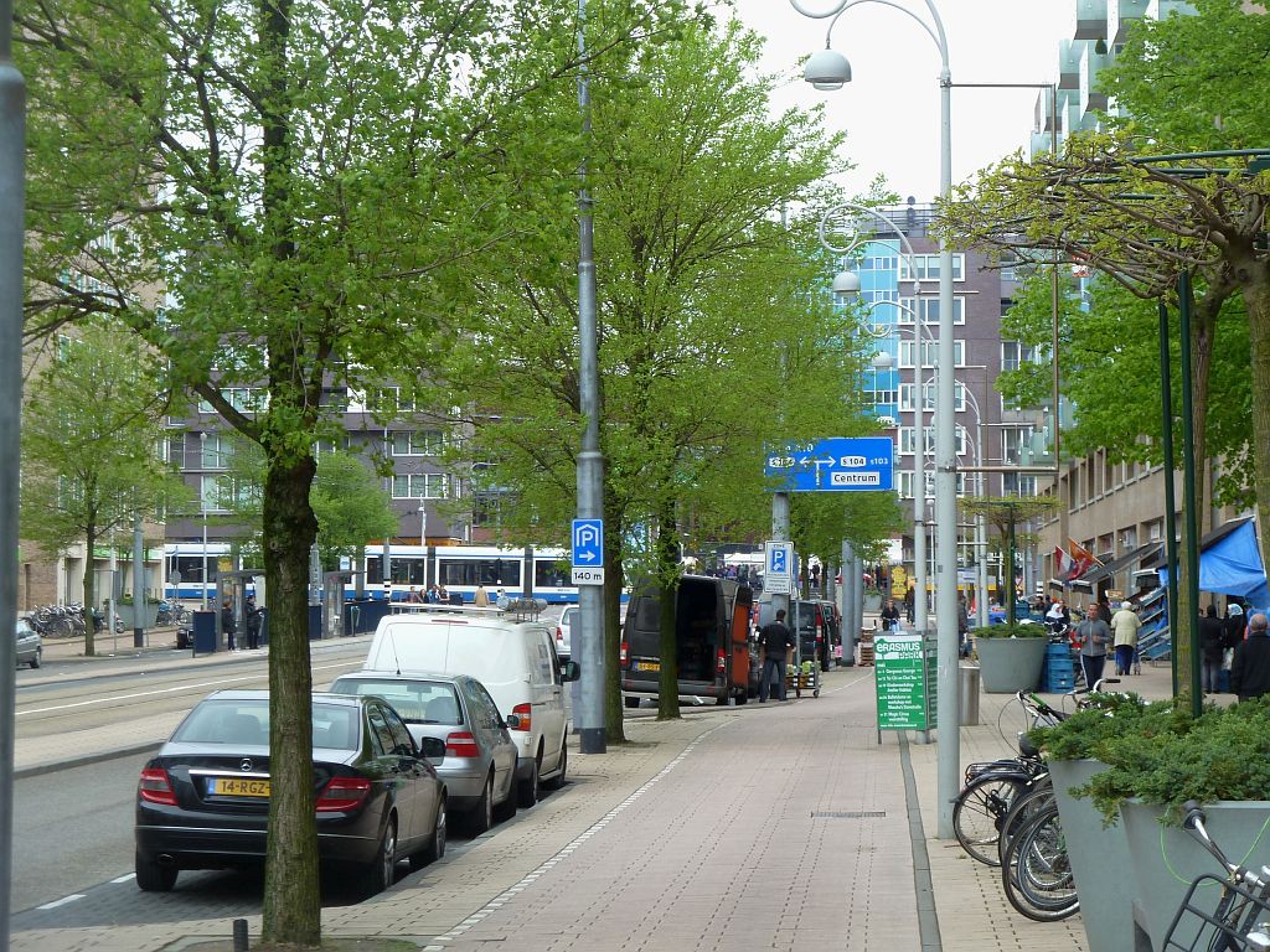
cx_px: 635
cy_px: 476
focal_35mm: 90
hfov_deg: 21.8
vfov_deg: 16.4
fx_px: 3302
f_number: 4.3
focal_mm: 14.7
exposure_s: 1/50
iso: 80
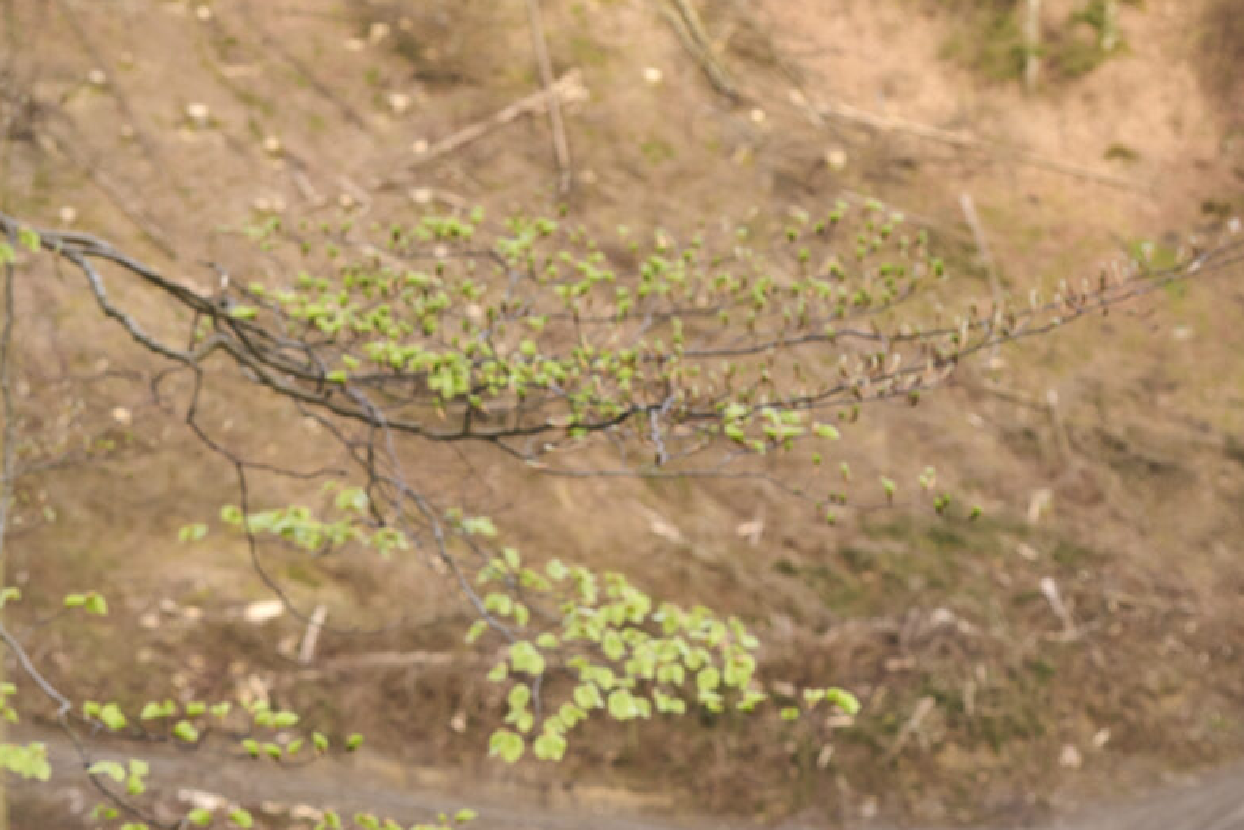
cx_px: 425
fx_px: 3893
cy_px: 778
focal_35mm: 113
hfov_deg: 18.1
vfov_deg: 12.1
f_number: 4
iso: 160
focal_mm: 34.5
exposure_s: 1/200
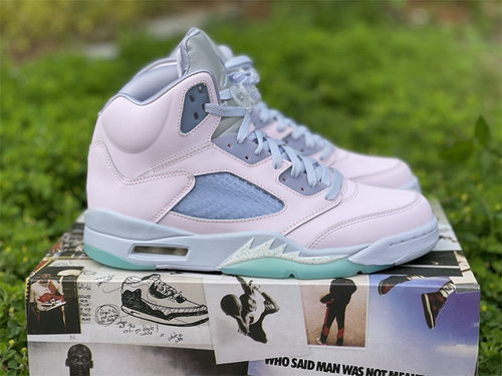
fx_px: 928
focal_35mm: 64
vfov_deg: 22.9
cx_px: 251
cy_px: 188
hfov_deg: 30.3
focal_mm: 7.5
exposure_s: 1/834
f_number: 2.2
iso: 32
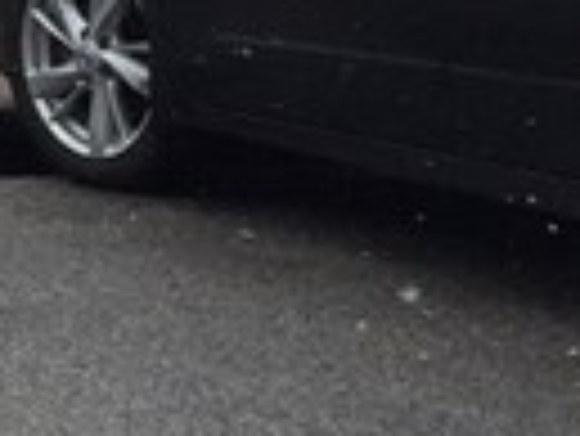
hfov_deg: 7.4
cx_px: -1299
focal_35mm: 230
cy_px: -481
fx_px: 3857
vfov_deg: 6.3
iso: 32
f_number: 2.2
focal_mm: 4.15
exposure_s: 1/1582
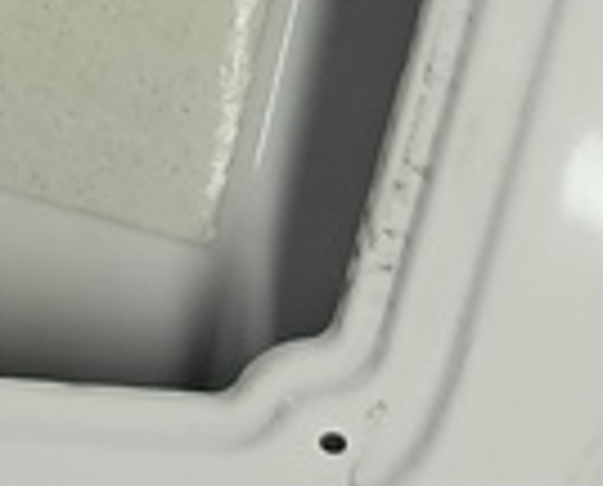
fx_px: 3061
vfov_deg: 8.0
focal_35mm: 171
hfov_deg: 10.1
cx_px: -716
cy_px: -896
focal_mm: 4.11
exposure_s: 1/100
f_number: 1.6
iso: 115
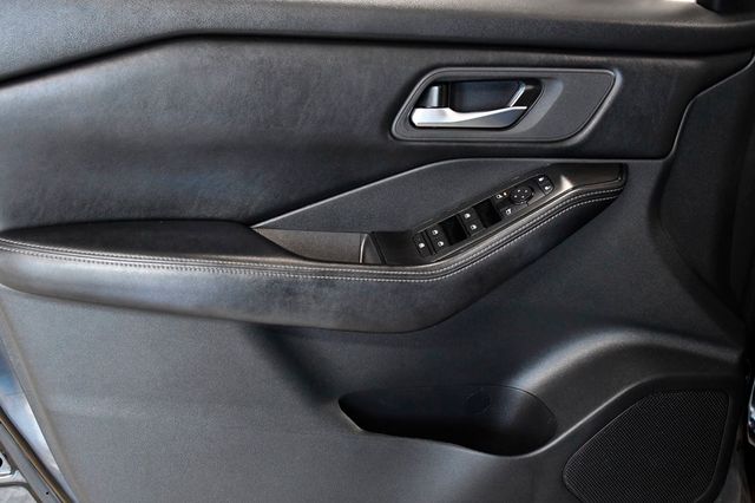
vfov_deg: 29.8
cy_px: 252
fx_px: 943
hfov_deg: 43.6
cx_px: 378
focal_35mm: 45
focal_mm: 30
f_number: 4.5
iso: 2500
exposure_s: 1/160
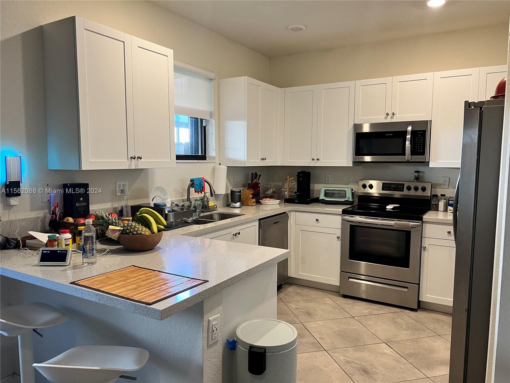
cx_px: 255
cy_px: 192
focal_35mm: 26
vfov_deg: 53.1
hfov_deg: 67.3
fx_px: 383
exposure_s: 1/60
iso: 100
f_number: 1.5
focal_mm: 5.7
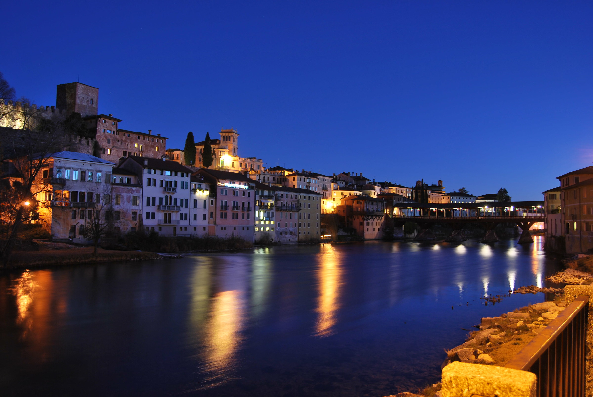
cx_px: 296
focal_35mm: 30
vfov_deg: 43.7
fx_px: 495
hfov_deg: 61.9
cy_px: 198
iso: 100
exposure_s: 10
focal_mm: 20
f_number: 4.5
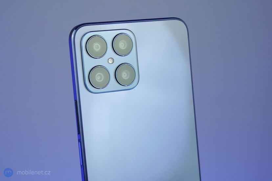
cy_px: 90
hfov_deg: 39.6
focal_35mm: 50
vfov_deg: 27.0
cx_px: 136
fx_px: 378
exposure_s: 1/160
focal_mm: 50
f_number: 6.3
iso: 640
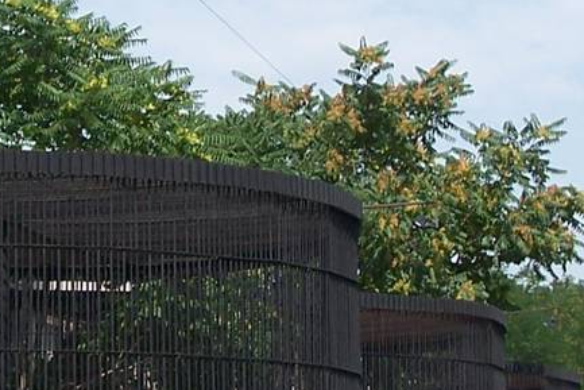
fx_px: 2369
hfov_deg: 14.0
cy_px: 138
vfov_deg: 9.4
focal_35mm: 146
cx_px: 217
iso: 80
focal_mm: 6.3
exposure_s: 1/640
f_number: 4
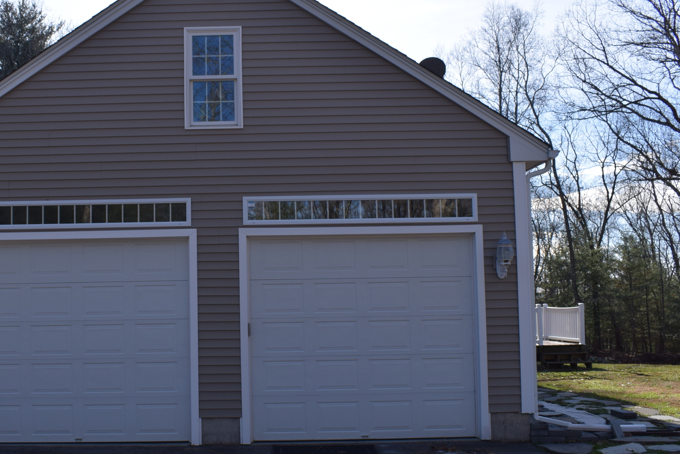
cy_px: 253
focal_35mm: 41
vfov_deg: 32.6
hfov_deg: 46.7
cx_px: 231
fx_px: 774
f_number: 9
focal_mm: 18
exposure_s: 1/320
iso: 200
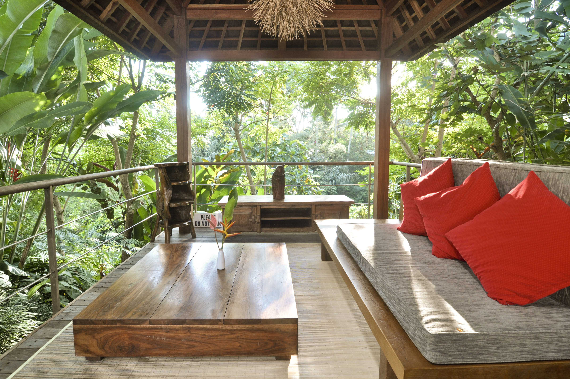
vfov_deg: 71.9
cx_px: 285
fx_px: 261
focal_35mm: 16
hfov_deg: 95.0
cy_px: 190
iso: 200
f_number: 5.6
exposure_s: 1/25
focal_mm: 11
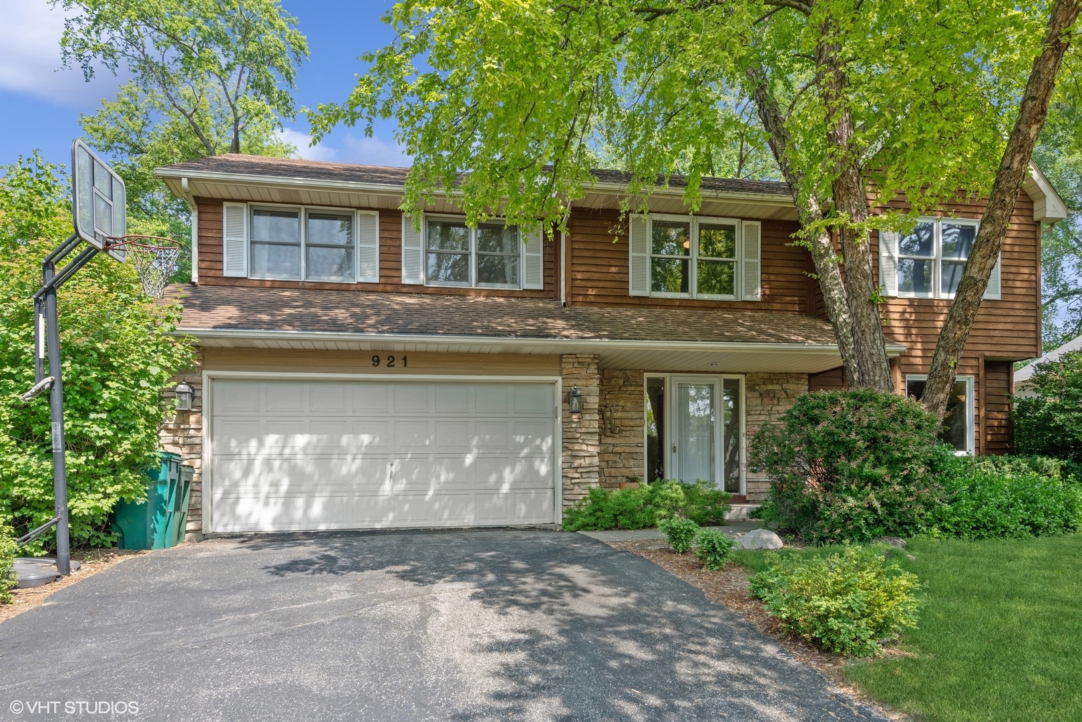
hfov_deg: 78.6
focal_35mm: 22
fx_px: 661
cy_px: 361
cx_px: 541
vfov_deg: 57.2
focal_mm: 22
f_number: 9.5
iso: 200
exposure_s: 1/125
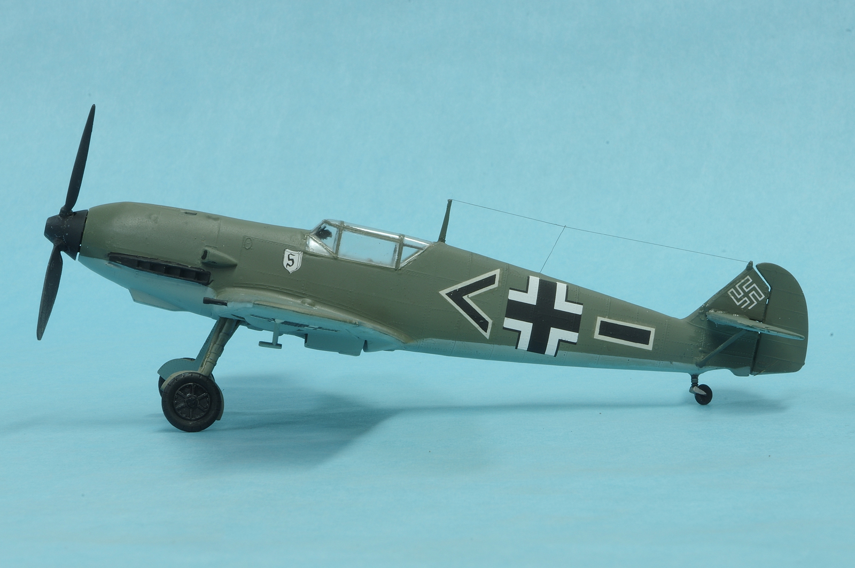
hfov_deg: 16.1
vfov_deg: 10.8
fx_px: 3014
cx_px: 428
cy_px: 284
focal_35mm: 127
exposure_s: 6
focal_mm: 85
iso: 100
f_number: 40
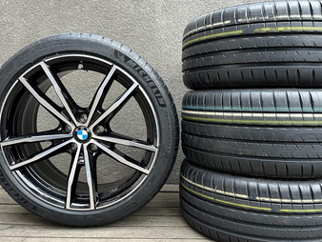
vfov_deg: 44.0
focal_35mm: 32
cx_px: 182
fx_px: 298
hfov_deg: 56.6
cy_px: 145
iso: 250
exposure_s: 1/95
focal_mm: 6.86
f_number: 1.78
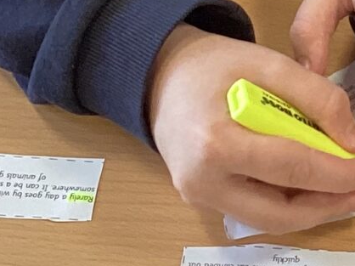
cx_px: 445
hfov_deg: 10.2
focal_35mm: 190
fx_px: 1947
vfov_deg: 7.8
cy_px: 17
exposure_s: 1/50
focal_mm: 3.3
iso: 100
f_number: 2.4
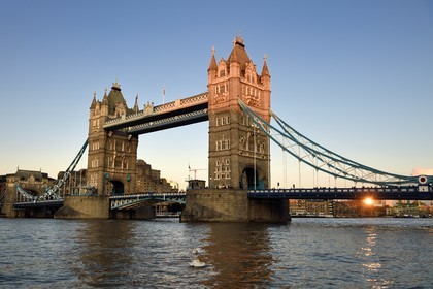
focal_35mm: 34
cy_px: 144
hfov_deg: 55.8
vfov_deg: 38.9
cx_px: 216
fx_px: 409
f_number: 9
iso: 200
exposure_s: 1/125
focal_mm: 34
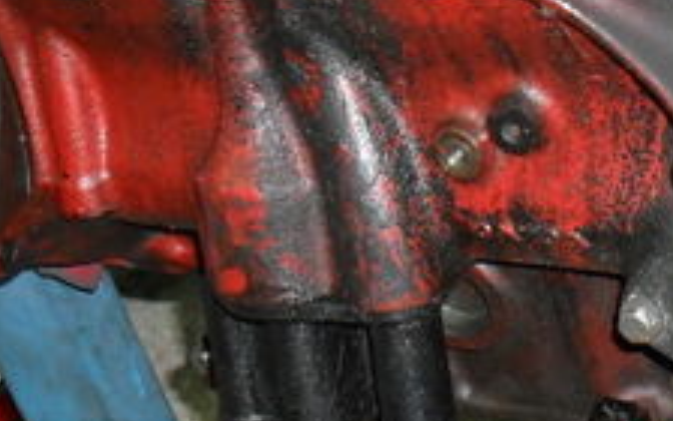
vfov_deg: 12.3
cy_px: 105
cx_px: 523
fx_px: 1944
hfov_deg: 19.5
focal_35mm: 106
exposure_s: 1/45
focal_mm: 6.3
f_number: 3.2
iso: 200
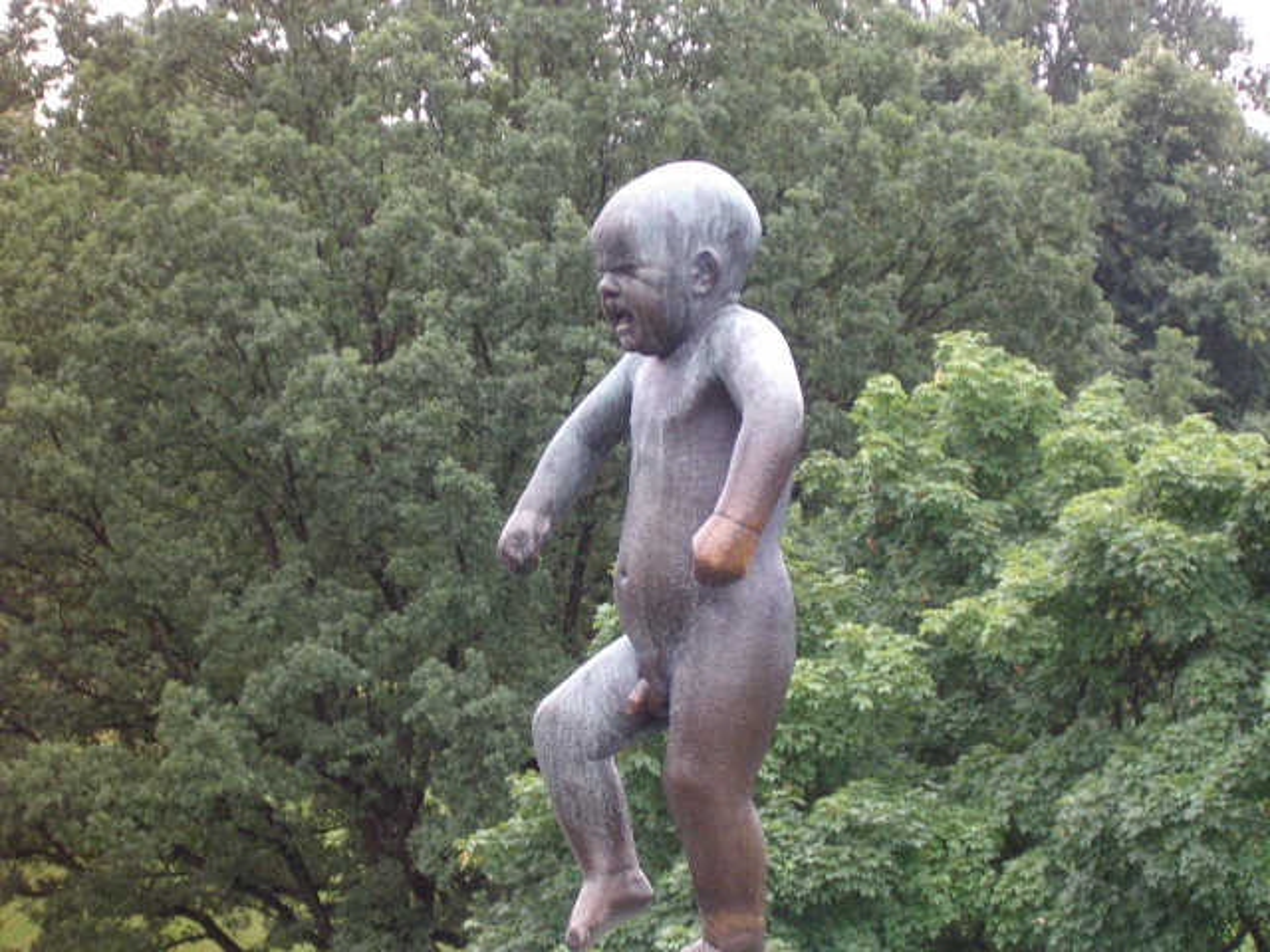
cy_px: 476
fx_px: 4182
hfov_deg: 17.3
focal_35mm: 114
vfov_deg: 13.0
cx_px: 635
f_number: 5
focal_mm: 17.4
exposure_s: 1/40
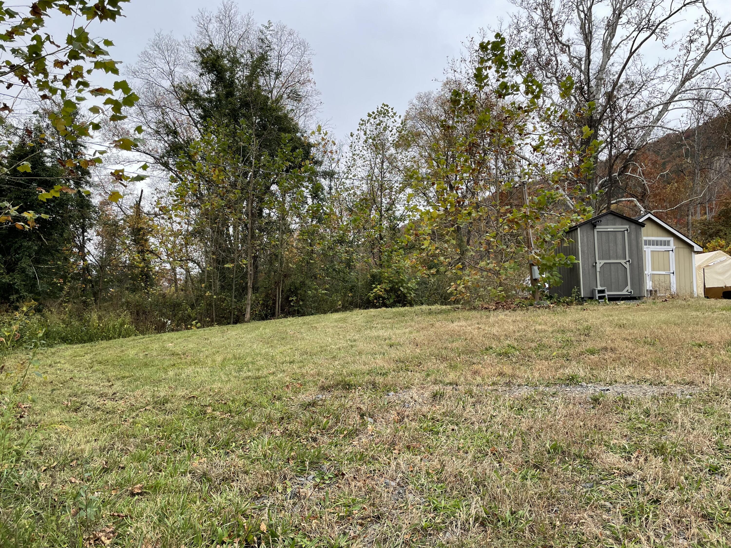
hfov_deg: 67.3
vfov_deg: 53.1
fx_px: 549
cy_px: 274
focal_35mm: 26
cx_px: 366
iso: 32
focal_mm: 4.2
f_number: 1.6
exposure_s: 1/535
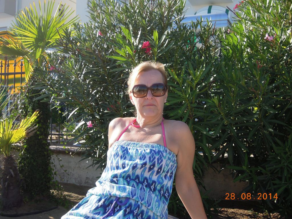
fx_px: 380
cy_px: 110
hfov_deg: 42.1
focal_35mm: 45
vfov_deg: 32.2
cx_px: 146
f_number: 3.5
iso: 160
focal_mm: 8.1
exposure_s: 1/800
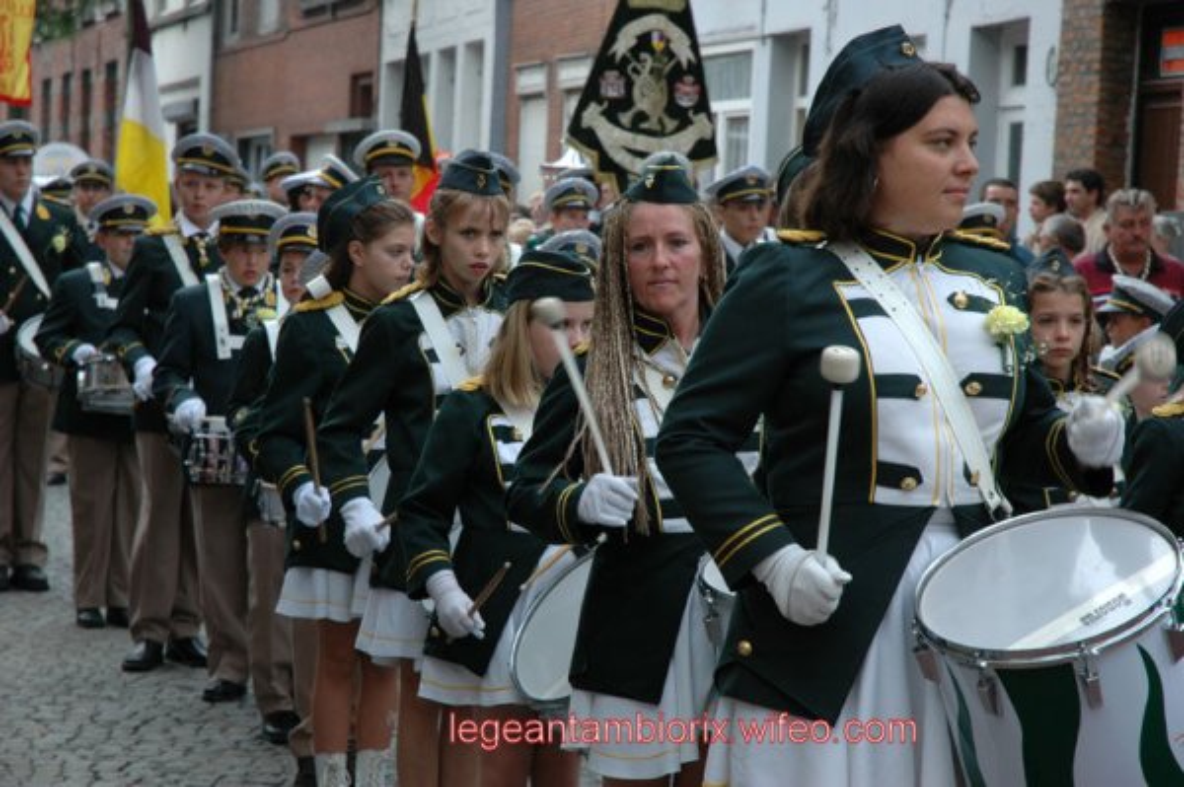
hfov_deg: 19.5
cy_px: 394
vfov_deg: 13.0
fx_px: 3450
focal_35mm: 105
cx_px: 592
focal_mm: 70
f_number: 6.3
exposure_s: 1/160
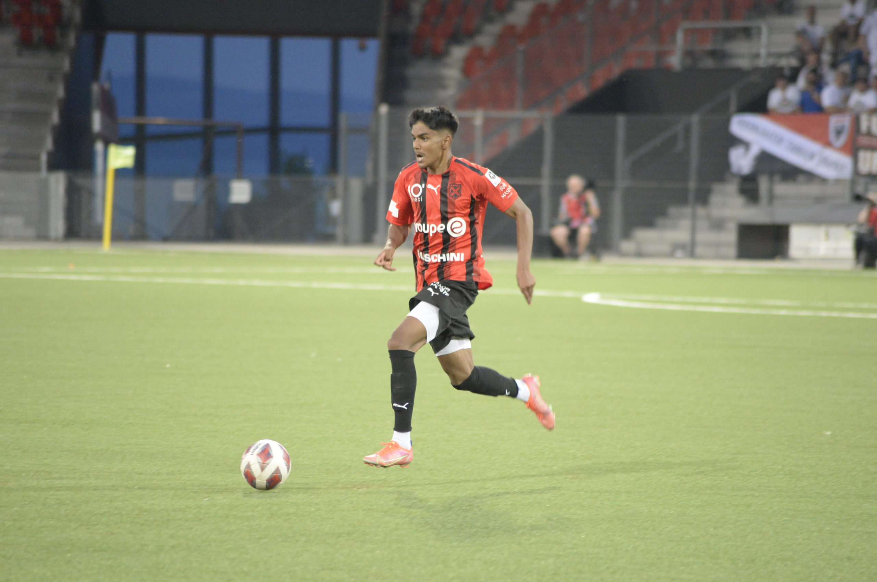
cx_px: 438
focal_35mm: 260
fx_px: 6327
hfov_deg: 7.9
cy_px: 291
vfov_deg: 5.3
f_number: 5
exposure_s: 1/400
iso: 9000
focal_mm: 260
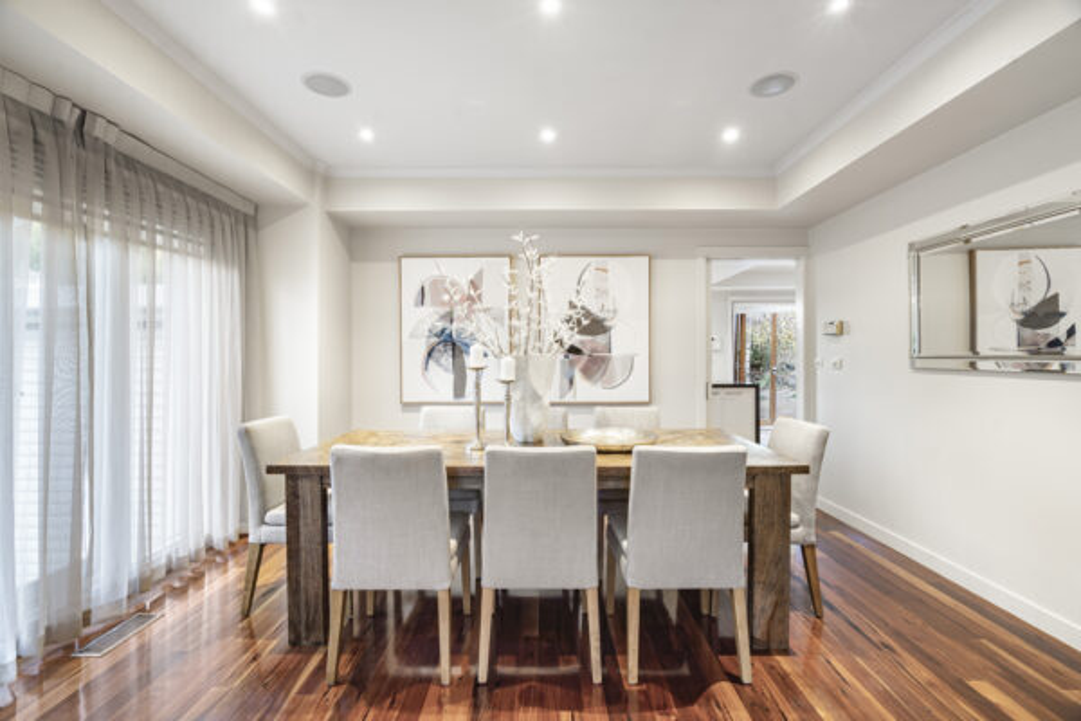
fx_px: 480
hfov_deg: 96.7
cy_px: 360
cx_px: 540
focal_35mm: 16
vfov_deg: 73.7
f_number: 8
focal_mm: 16
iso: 100
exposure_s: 1.6
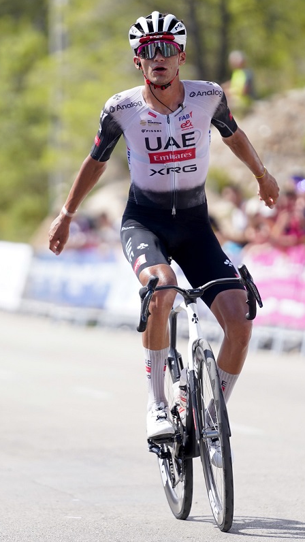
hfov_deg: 3.8
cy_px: 270
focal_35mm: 316
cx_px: 154
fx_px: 4541
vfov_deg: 6.8
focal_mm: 200
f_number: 2.8
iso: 250
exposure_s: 1/2500
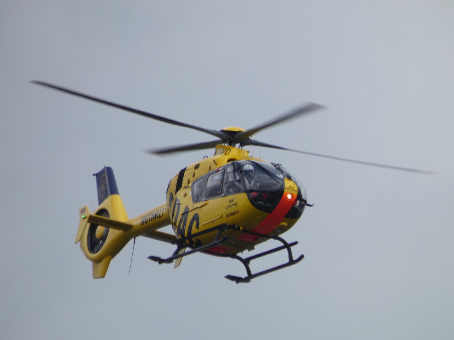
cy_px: 170
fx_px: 15738
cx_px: 227
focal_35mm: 1200
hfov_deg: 1.7
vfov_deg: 1.2
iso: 80
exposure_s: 1/500
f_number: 5.9
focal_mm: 215
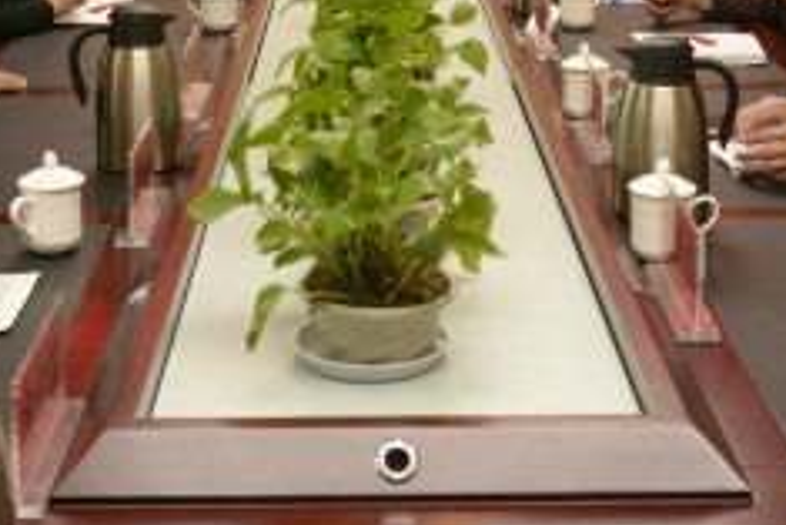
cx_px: 388
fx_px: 1726
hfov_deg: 25.7
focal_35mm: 79
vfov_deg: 16.6
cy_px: -97
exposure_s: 1/125
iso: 1250
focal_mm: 31
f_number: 5.6
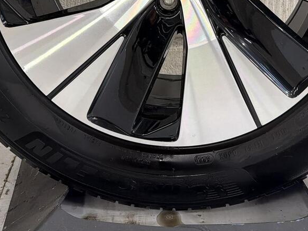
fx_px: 525
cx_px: 165
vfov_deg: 22.7
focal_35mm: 59
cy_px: -51
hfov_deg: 32.7
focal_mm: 6.76
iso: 200
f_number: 1.78
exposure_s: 1/100
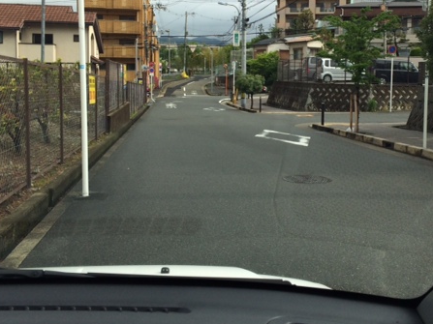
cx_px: 252
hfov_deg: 43.7
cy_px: 106
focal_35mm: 43
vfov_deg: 33.3
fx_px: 538
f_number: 2.2
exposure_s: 1/954
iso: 32
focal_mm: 4.12
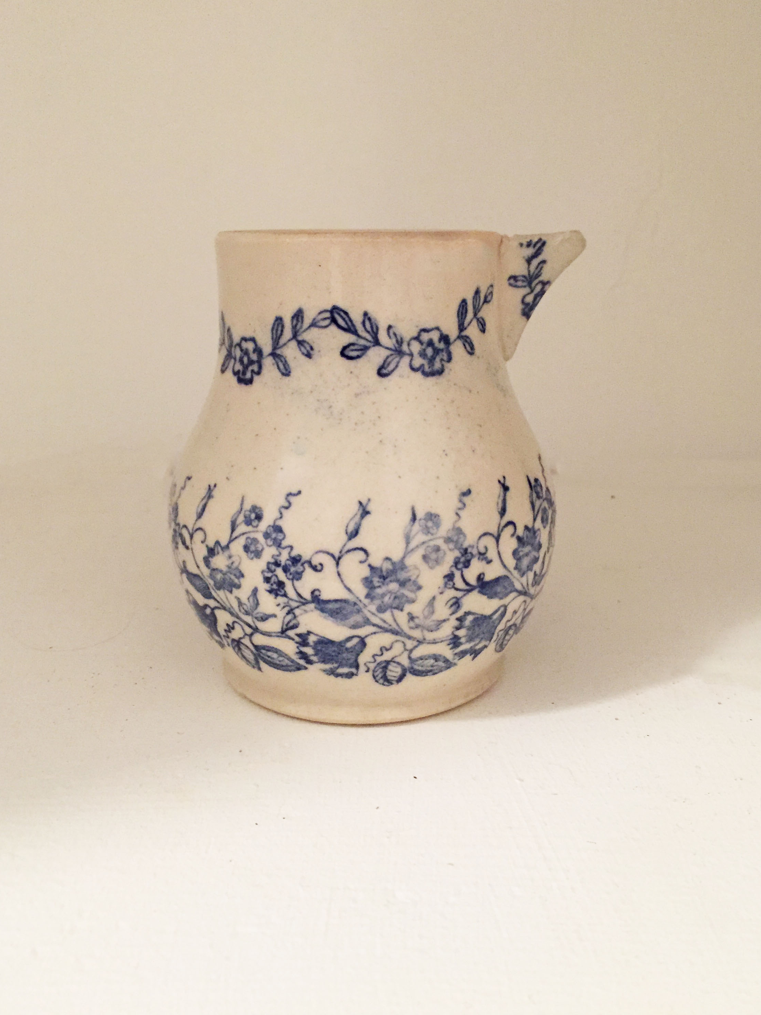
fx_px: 938
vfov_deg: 56.7
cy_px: 463
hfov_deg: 44.2
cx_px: 374
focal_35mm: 32
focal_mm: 4.15
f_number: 2.2
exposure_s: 1/33
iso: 250
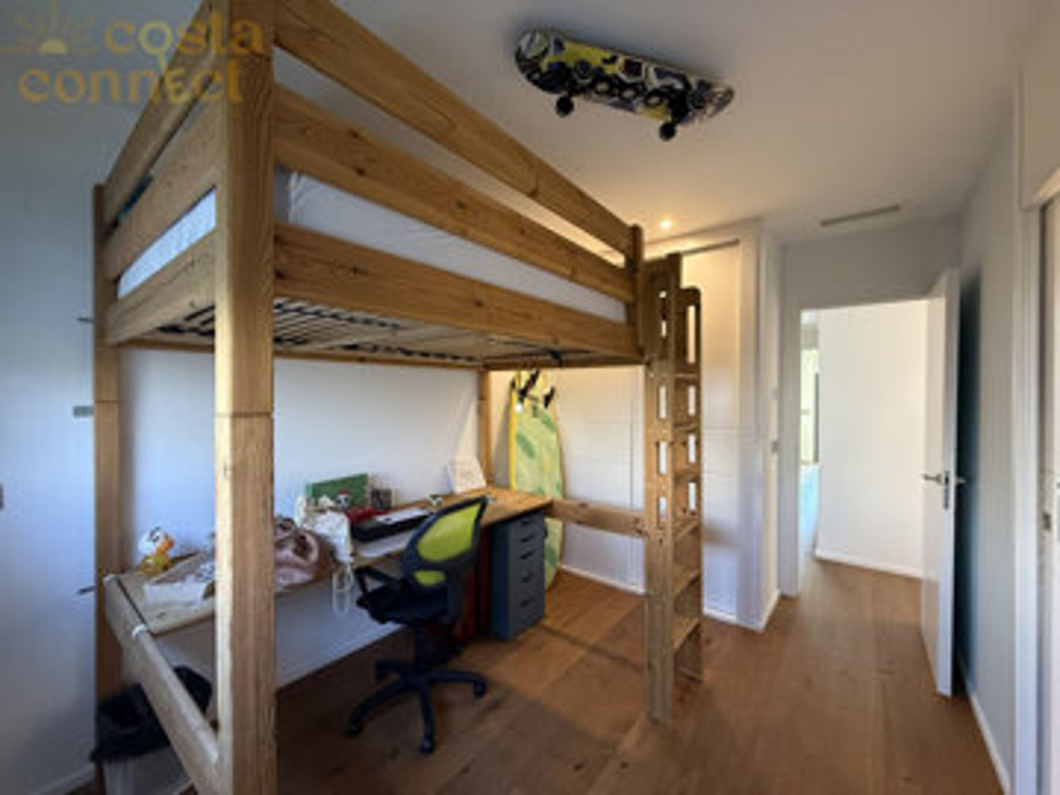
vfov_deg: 85.7
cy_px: 398
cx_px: 530
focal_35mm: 14
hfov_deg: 102.1
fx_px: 429
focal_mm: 2.22
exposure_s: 1/50
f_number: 2.2
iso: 200
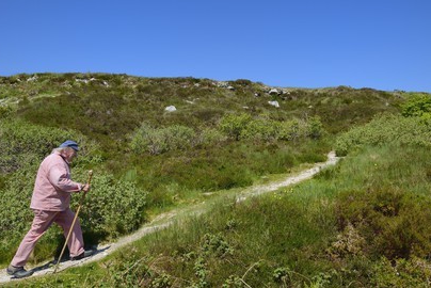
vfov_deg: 48.0
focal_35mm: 27
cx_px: 214
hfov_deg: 67.3
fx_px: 323
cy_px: 141
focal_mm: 26
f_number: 9
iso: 200
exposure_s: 1/500
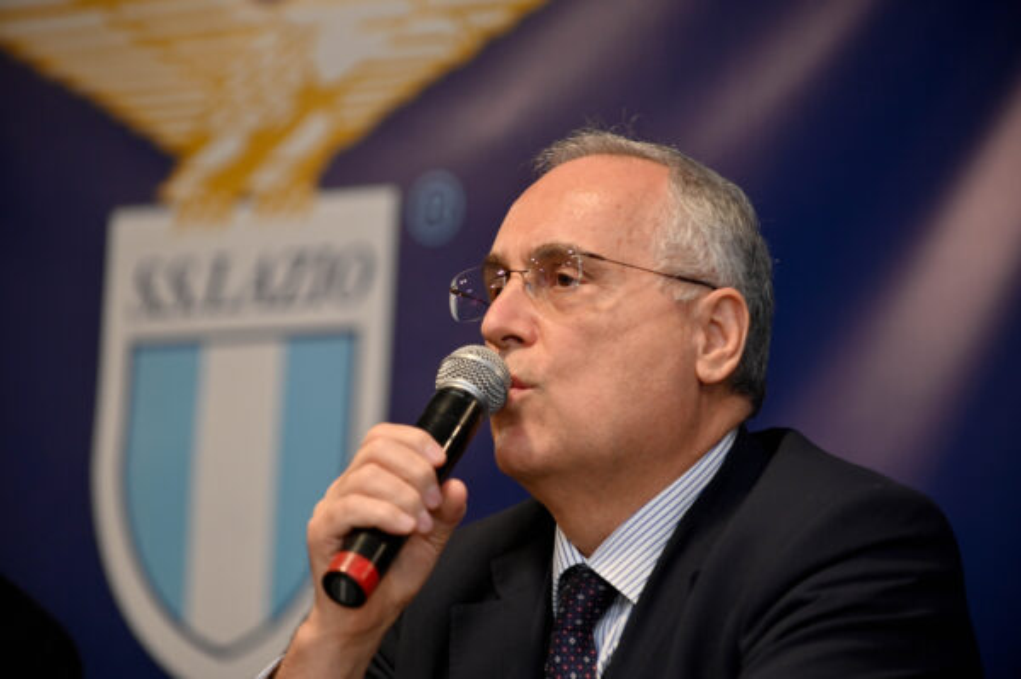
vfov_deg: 7.8
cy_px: 340
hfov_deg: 11.8
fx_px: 4959
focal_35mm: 175
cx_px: 510
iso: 640
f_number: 4.5
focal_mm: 175
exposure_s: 1/100
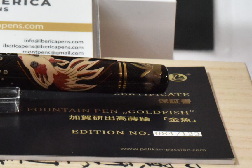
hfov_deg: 11.5
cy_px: 26
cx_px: 61
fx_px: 1246
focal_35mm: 178
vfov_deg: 7.7
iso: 12800
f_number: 20
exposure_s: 1/125
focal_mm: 60
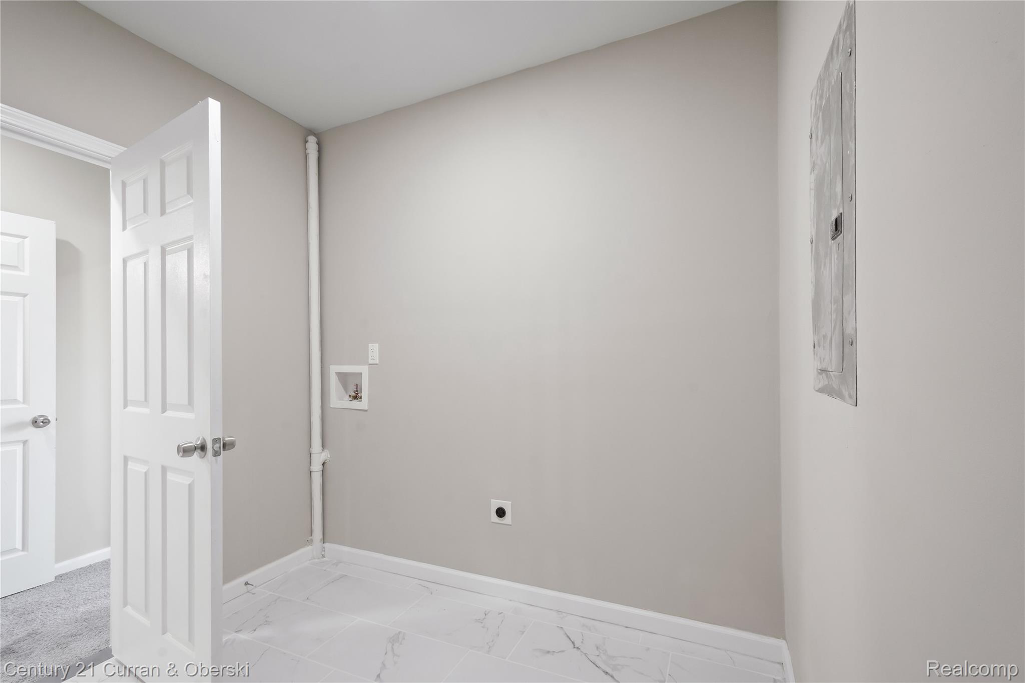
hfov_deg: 100.4
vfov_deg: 77.3
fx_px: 427
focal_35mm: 15
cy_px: 342
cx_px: 512
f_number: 10
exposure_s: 1/4
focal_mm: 10
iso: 500
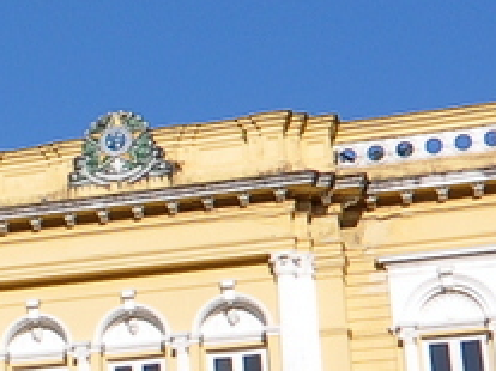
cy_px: 303
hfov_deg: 14.8
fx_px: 1757
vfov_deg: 12.0
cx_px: -283
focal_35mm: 123
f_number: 5.6
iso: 200
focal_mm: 11
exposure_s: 1/1000
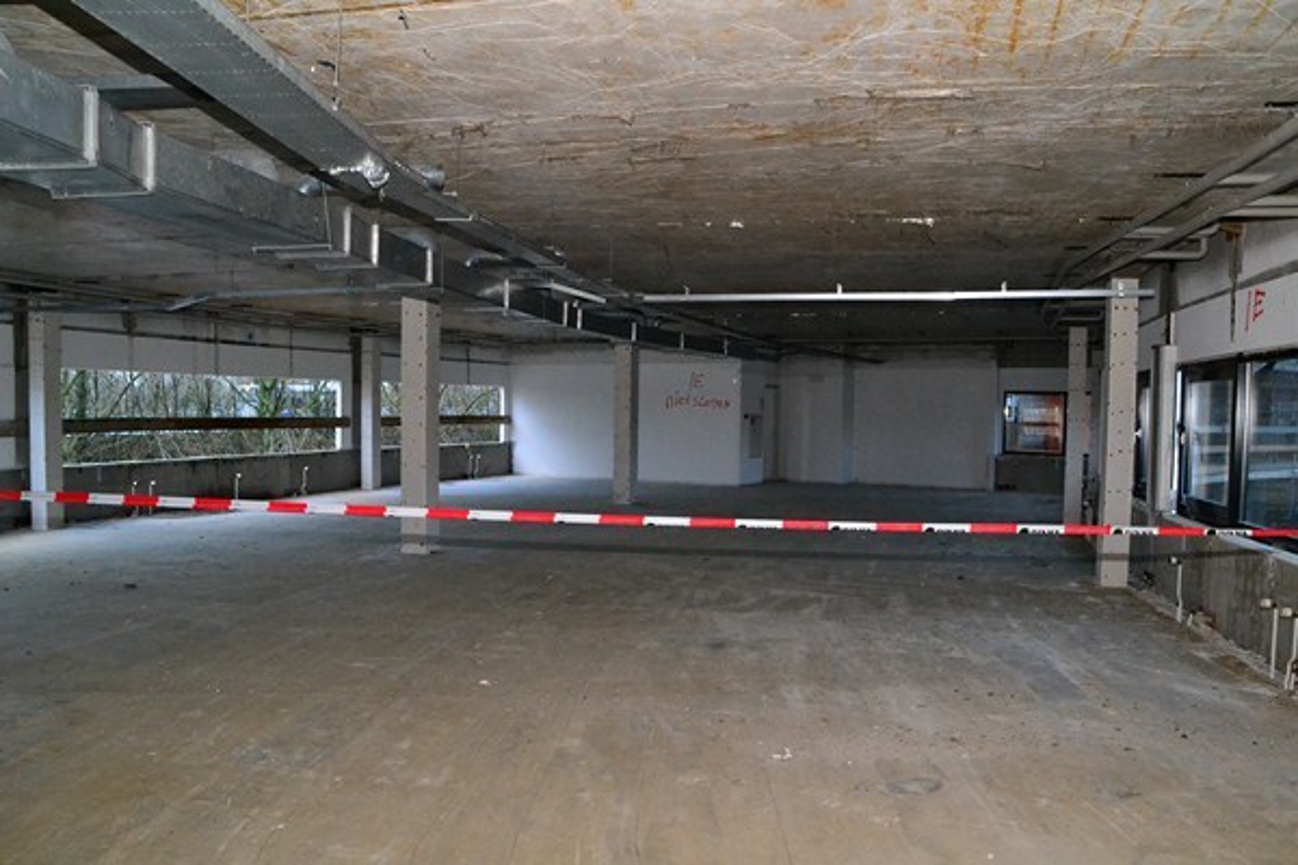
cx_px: 649
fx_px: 973
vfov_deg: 47.9
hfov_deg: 67.4
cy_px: 432
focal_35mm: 27
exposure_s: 1/60
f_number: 10
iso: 3200
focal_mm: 18
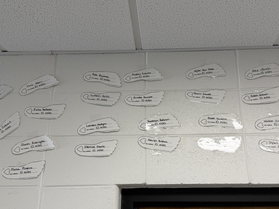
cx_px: 150
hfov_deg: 48.9
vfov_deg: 37.6
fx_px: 306
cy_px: 119
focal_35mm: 38
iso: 125
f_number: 1.78
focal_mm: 6.76
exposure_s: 1/120
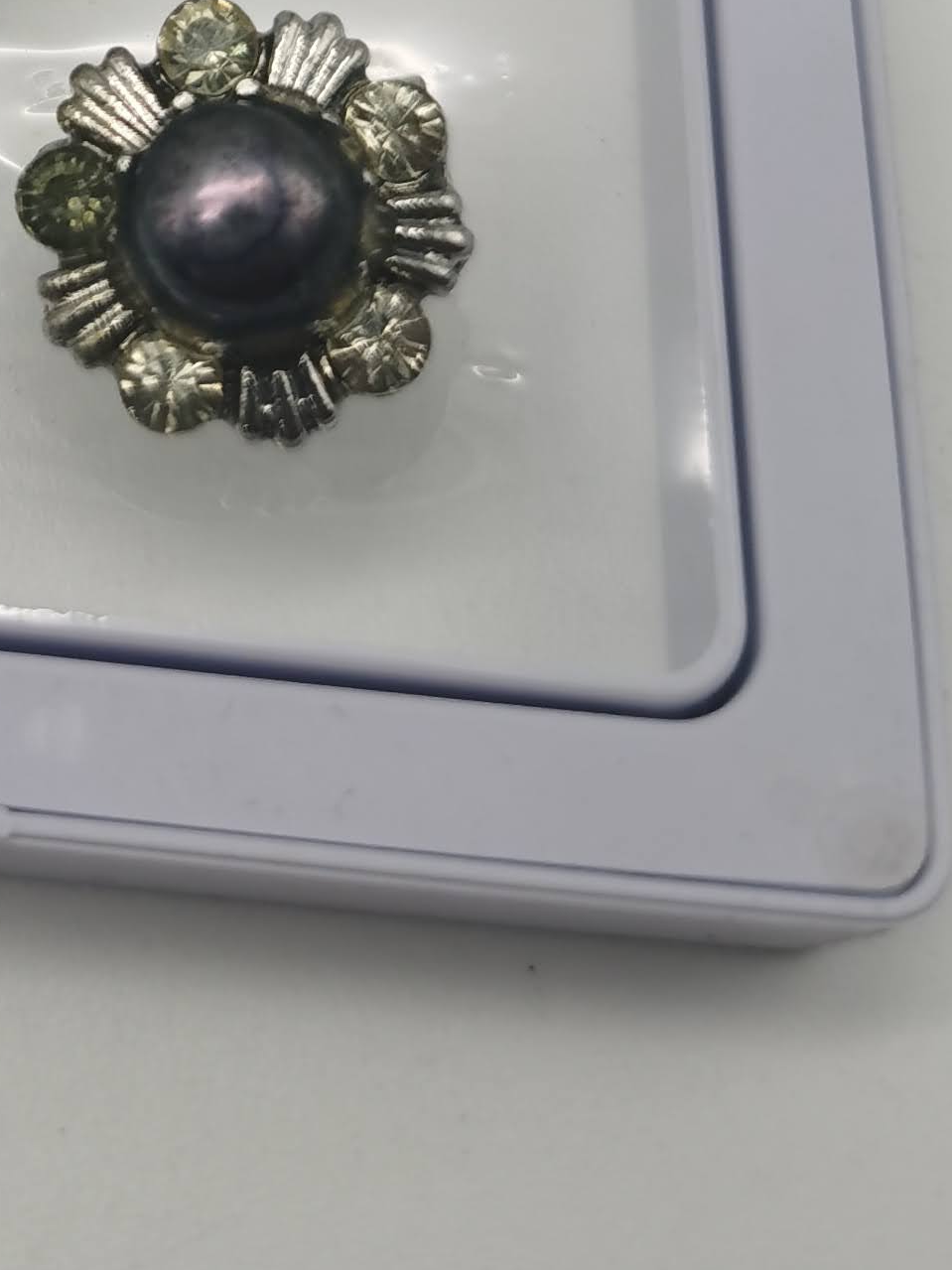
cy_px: -419
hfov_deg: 18.2
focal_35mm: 77
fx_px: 2824
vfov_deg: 22.4
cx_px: -182
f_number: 1.6
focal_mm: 5.56
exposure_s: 1/101
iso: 50
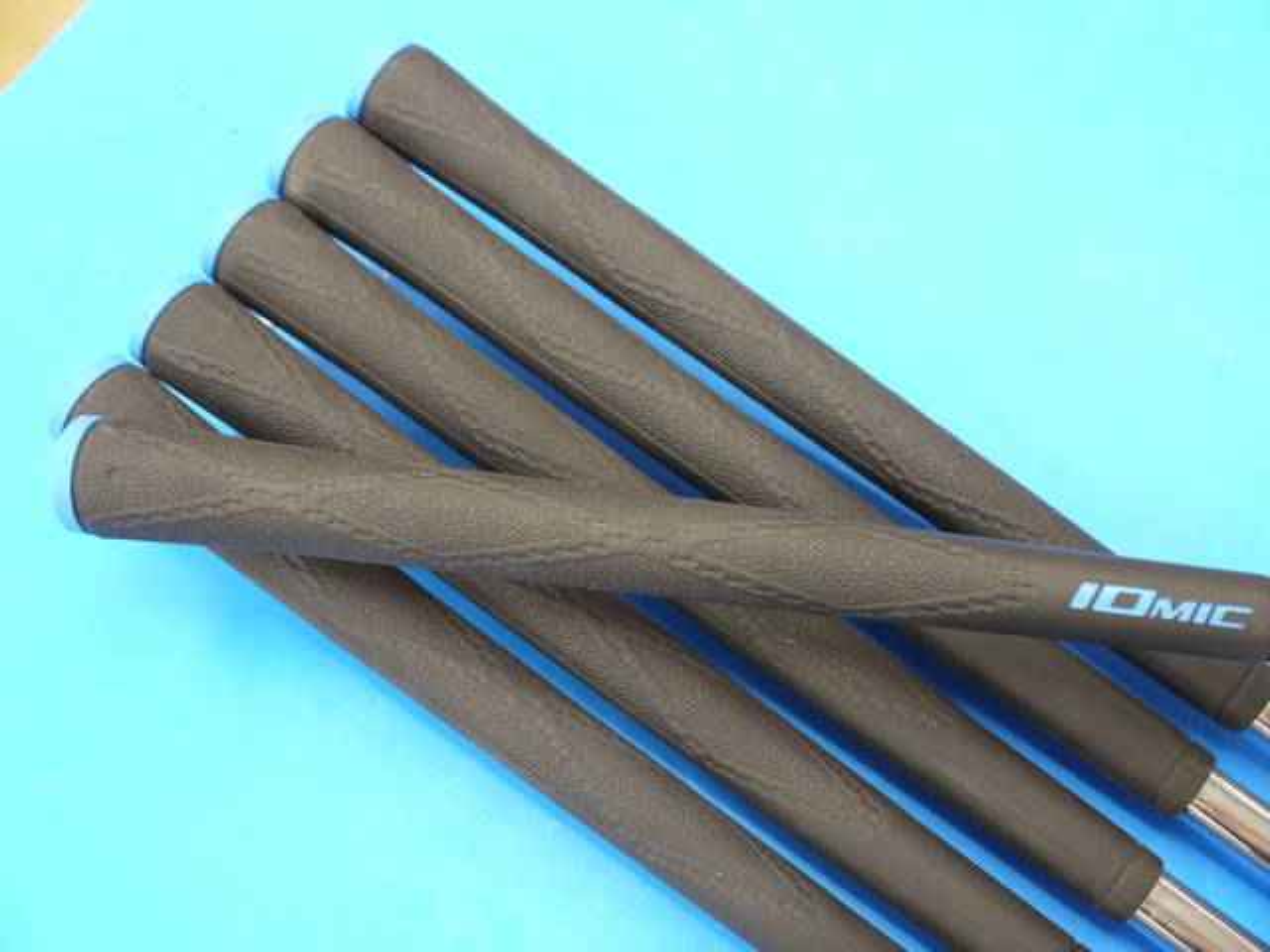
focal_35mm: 48
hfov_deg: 39.7
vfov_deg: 30.3
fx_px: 1761
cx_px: 635
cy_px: 476
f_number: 4.5
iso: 800
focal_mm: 24
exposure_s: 1/80
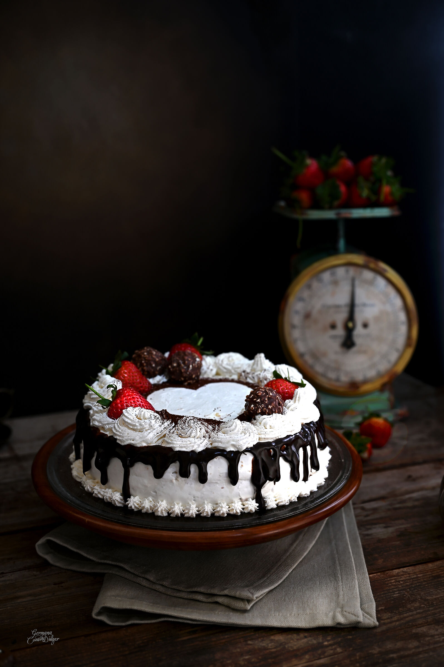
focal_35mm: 48
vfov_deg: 41.1
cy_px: 334
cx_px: 222
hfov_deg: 28.0
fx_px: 889
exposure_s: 1/5
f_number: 4
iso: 100
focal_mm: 48
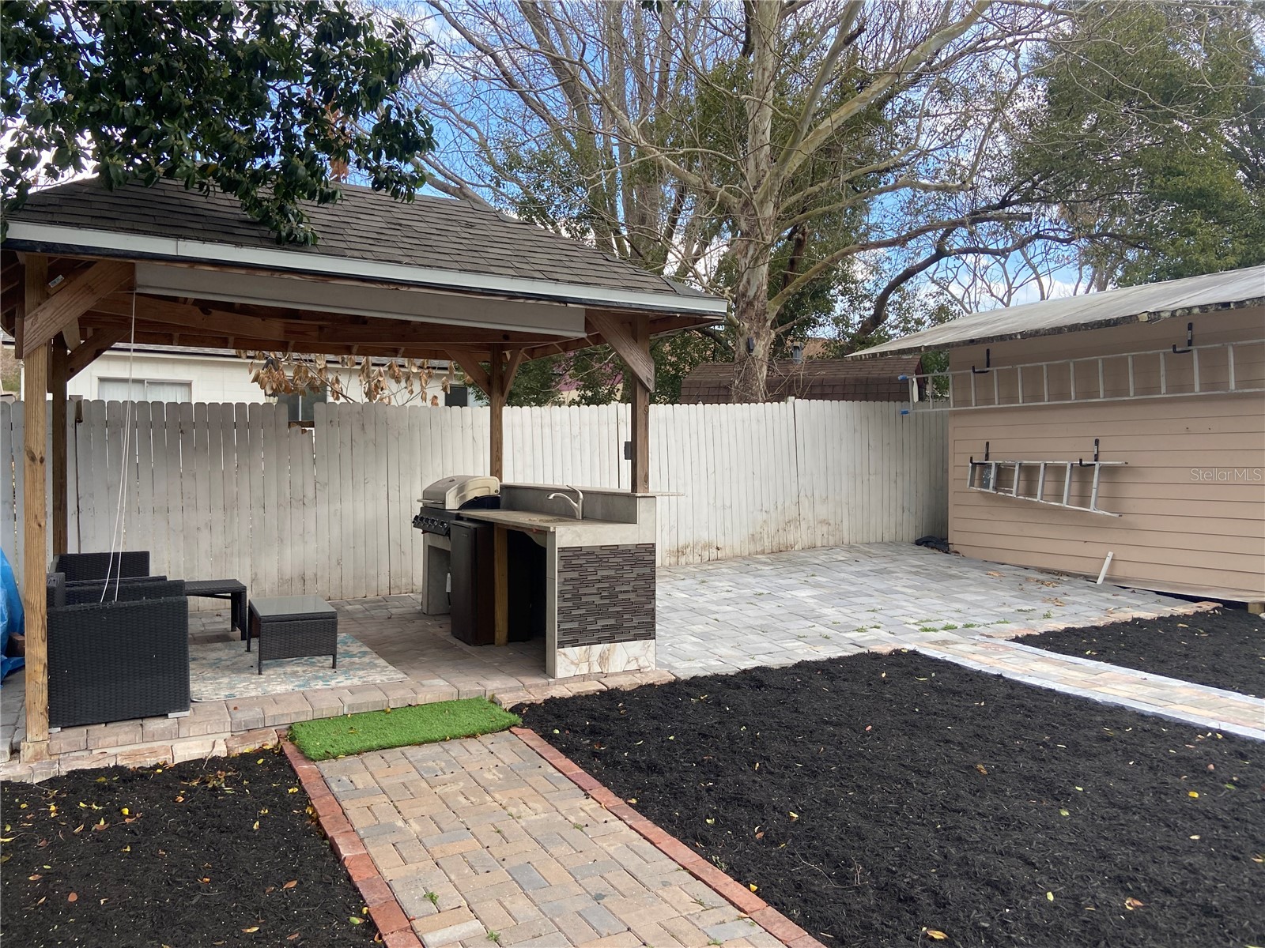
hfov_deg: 67.3
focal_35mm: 26
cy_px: 474
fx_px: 950
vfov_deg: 53.1
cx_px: 632
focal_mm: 4.25
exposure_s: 1/421
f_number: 1.8
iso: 32
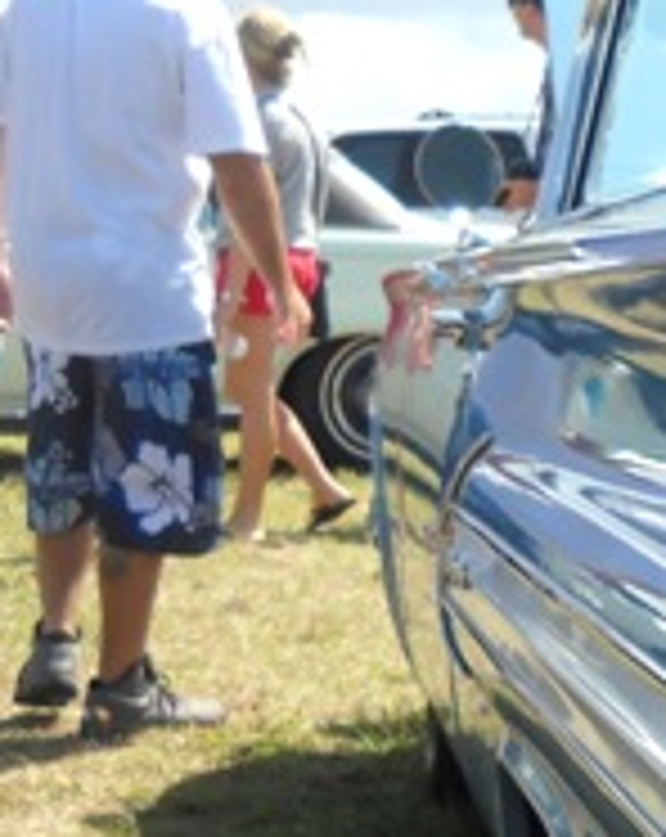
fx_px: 3411
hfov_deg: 10.3
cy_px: 742
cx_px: 1296
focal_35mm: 138
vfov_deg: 13.9
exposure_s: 1/369
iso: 64
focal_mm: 6.72
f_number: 3.1
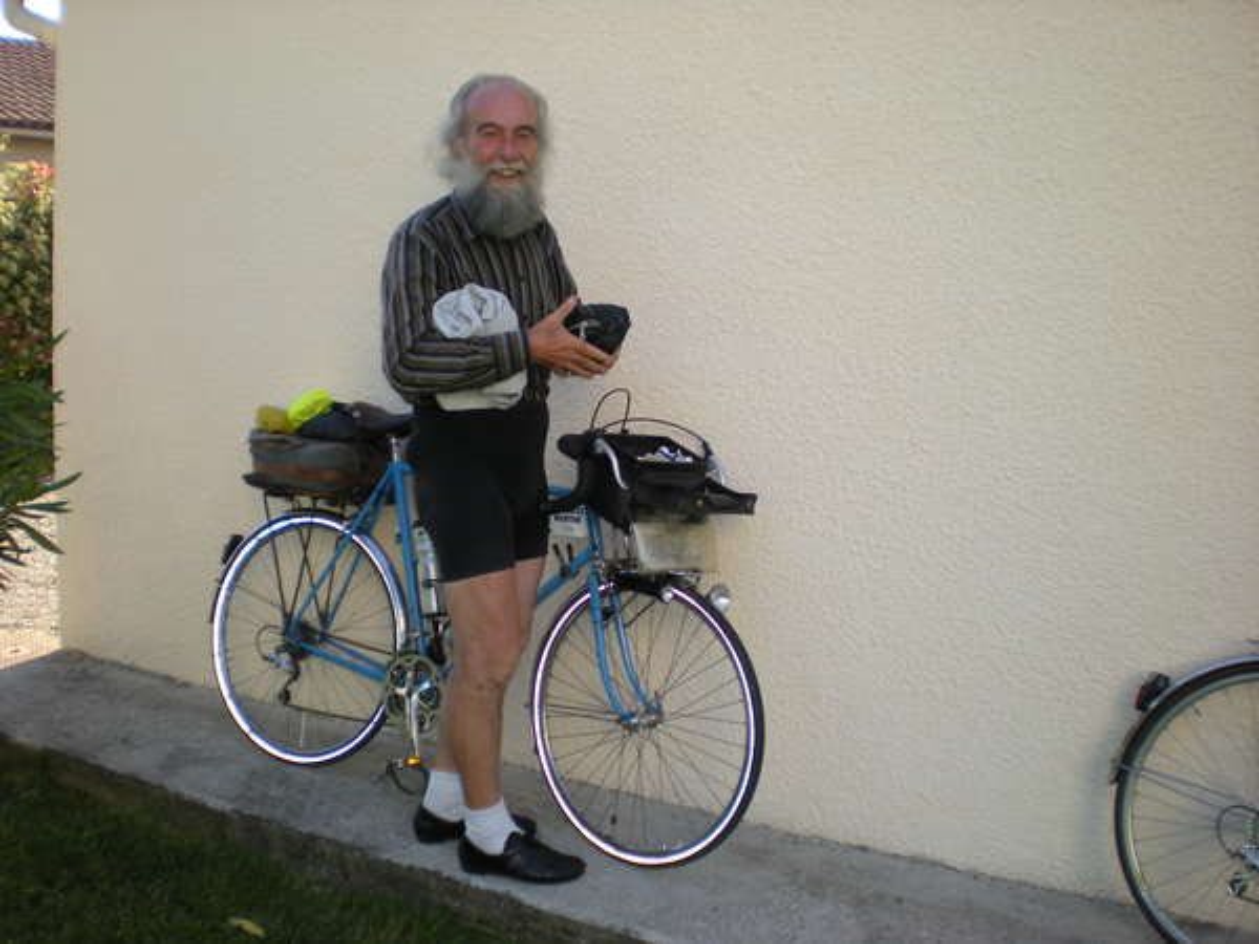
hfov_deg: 49.0
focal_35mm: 38
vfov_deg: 37.7
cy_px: 472
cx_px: 630
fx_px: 1382
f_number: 3.1
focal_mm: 6.3
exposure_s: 1/190
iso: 64
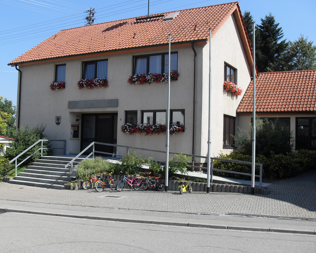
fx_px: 374
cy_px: 124
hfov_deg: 45.8
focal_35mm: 40
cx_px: 153
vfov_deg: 37.3
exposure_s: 1/90
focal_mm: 6.3
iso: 80
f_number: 8.9
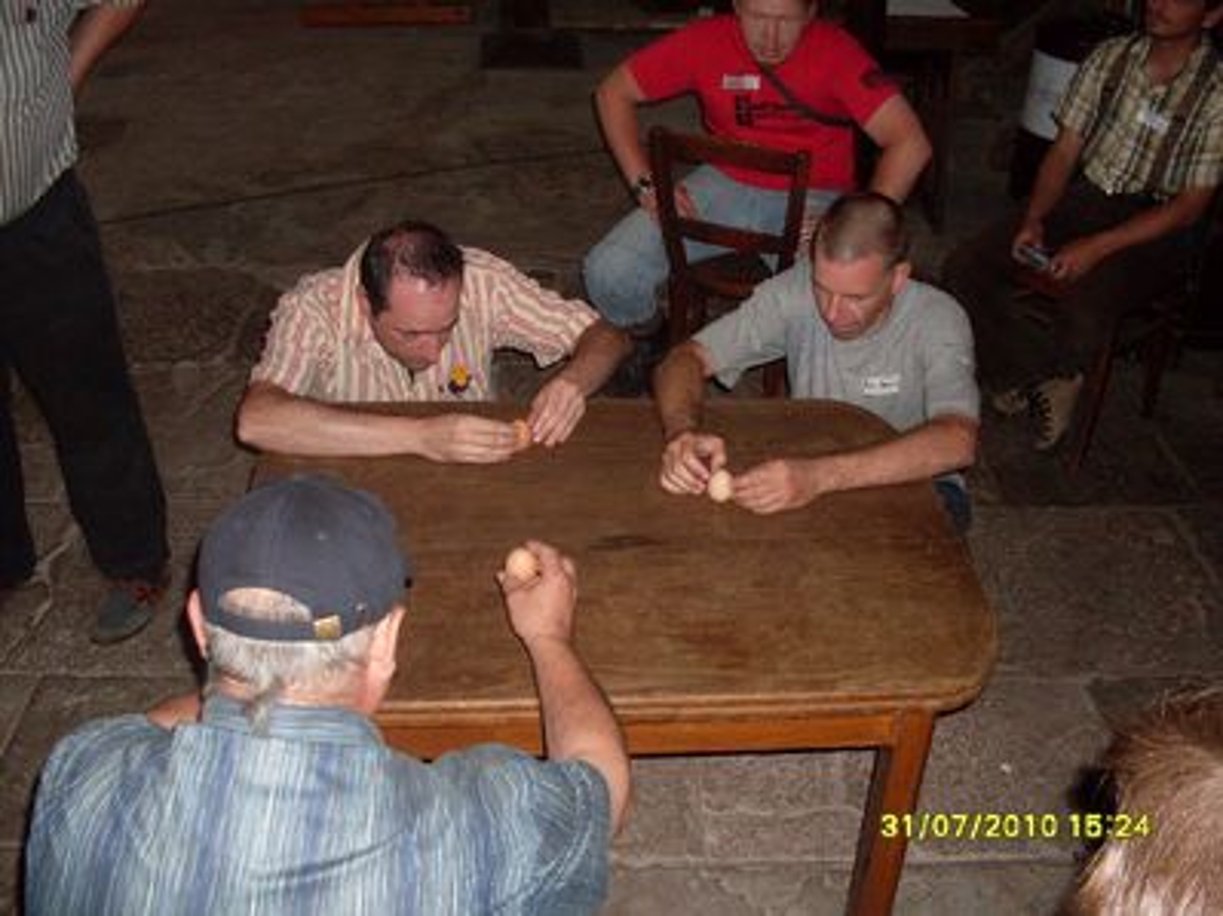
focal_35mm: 38
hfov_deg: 49.0
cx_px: 612
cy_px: 458
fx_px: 1342
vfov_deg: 37.7
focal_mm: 6.3
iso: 120
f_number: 2.8
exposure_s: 1/45
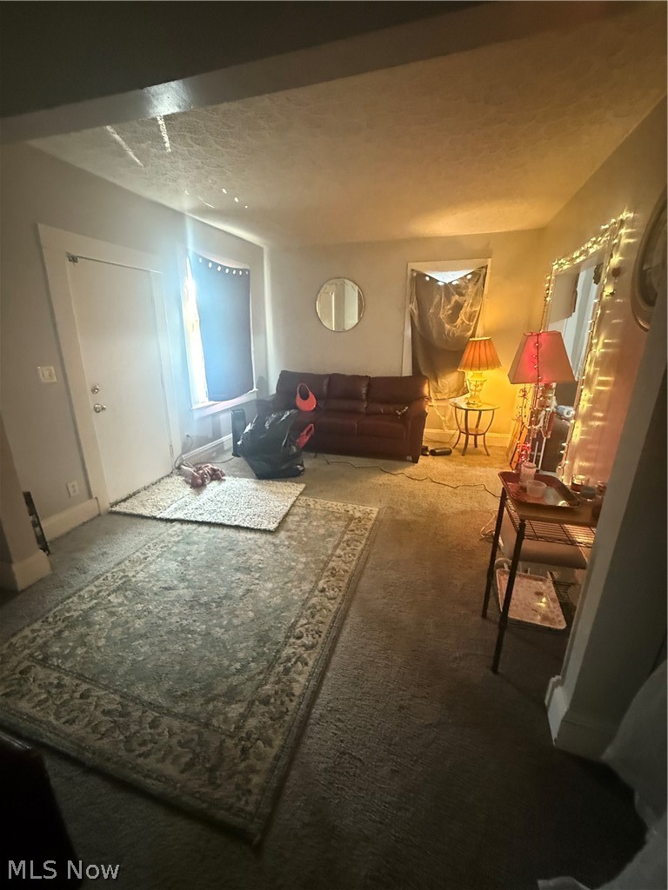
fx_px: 360
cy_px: 445
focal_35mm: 14
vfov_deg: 102.1
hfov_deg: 85.7
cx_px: 334
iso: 1250
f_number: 2.2
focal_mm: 2.22
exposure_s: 1/40
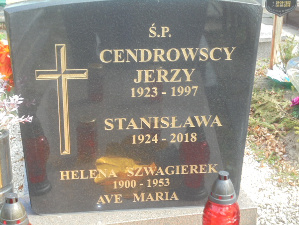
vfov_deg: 22.9
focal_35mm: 64
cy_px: 112
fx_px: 553
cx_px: 150
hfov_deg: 30.3
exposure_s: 1/60
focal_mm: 11.5
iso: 100
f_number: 5.6
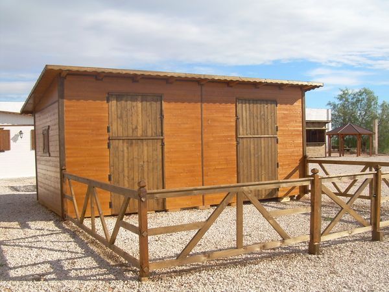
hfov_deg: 49.0
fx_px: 427
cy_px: 146
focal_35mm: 38
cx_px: 194
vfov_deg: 37.7
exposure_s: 1/458
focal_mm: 6.3
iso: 50
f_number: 4.6
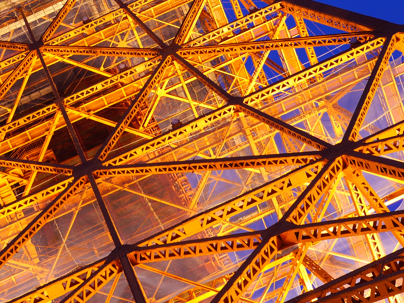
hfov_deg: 16.1
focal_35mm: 122
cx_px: 87
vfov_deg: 11.9
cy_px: -61
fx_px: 1424
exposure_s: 1/3.2
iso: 200
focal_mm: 25
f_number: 4
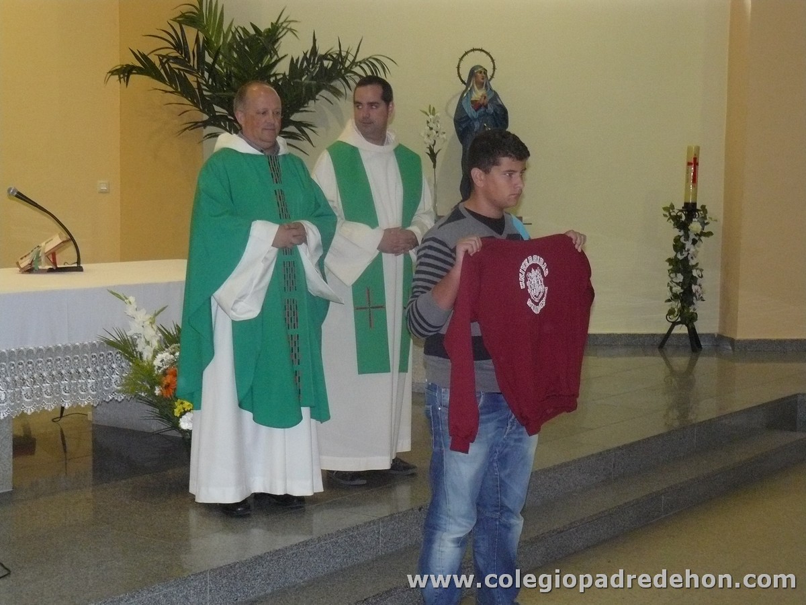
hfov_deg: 31.7
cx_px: 403
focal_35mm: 61
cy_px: 302
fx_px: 1420
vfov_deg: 24.0
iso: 400
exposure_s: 1/30
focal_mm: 10.2
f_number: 3.2
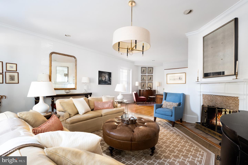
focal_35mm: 16
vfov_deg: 73.7
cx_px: 124
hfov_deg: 96.8
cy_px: 82
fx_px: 110
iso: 800
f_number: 13
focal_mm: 16
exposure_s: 1/25
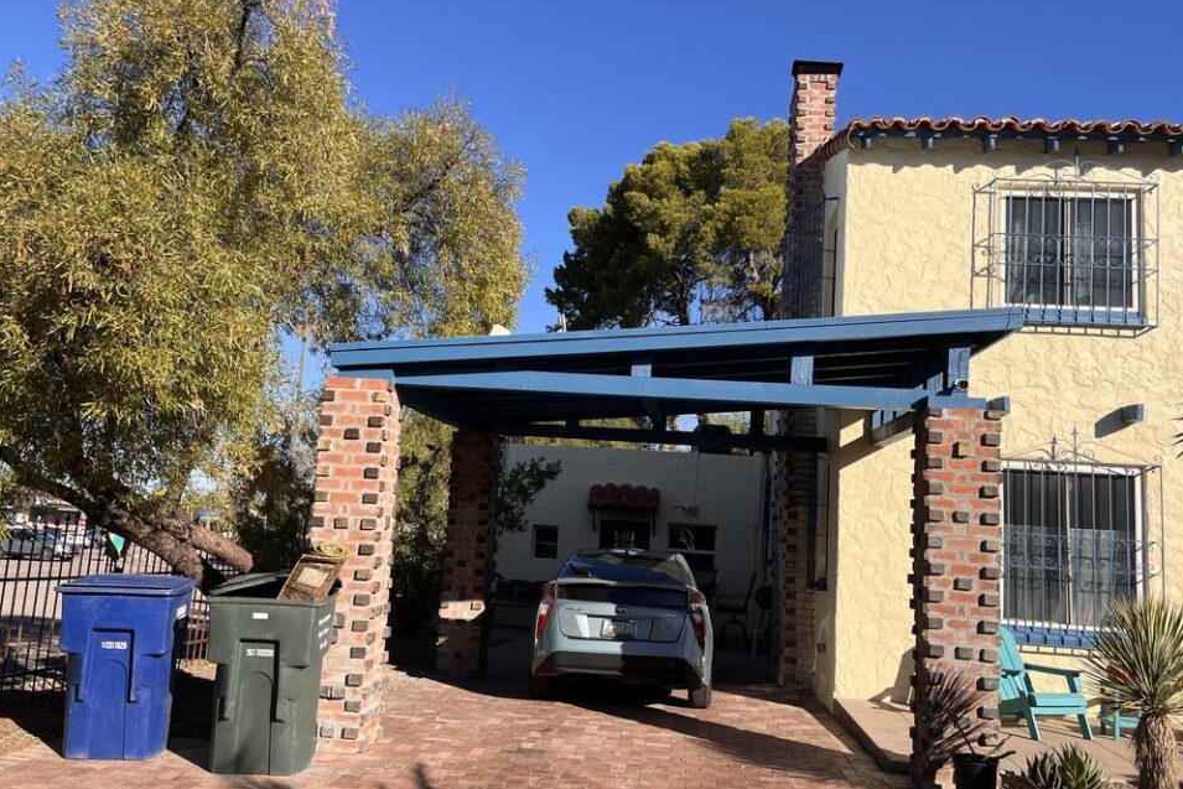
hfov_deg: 63.6
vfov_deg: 45.0
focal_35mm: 29
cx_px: 607
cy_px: 411
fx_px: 953
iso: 50
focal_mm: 5.1
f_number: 1.6
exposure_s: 1/3135
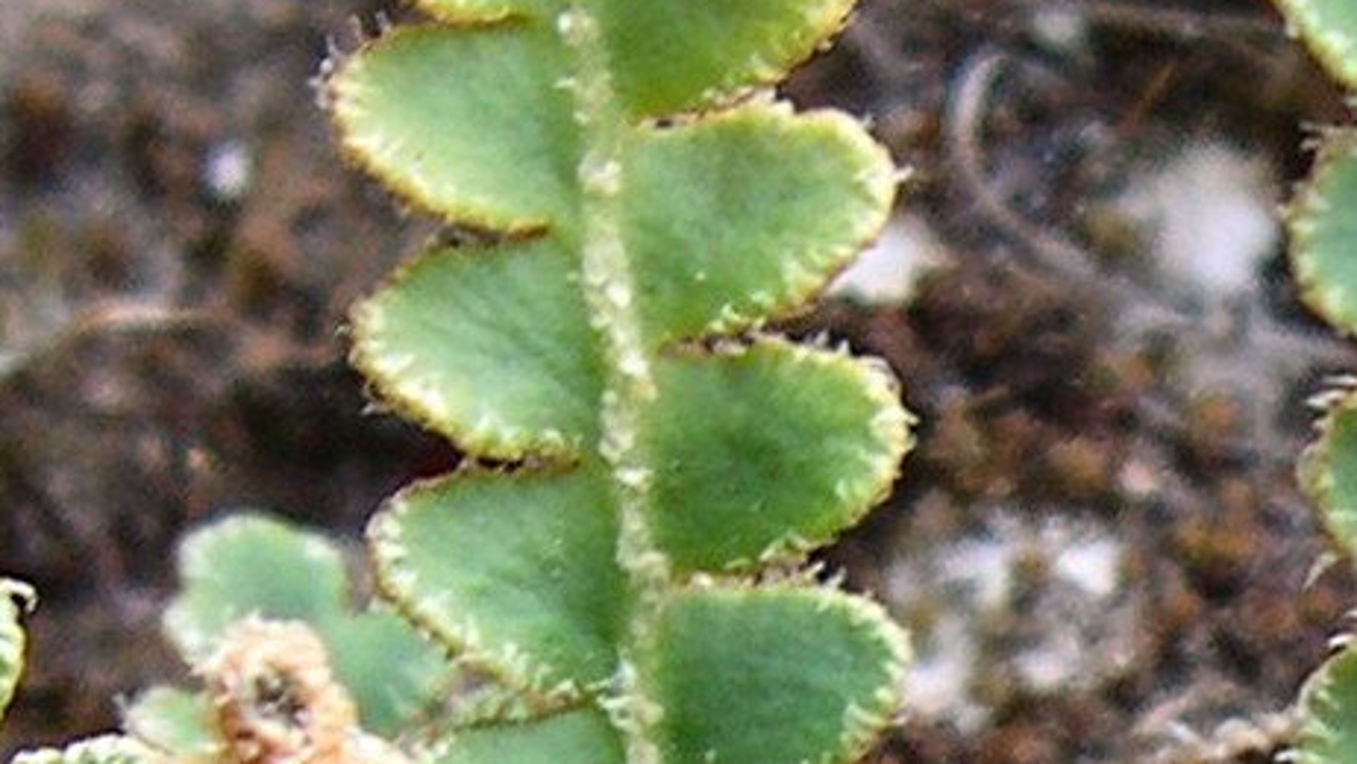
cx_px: 1187
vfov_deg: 9.5
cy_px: 547
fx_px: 4606
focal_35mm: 128
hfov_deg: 16.6
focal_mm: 8
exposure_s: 1/60
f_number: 2.8
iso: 100
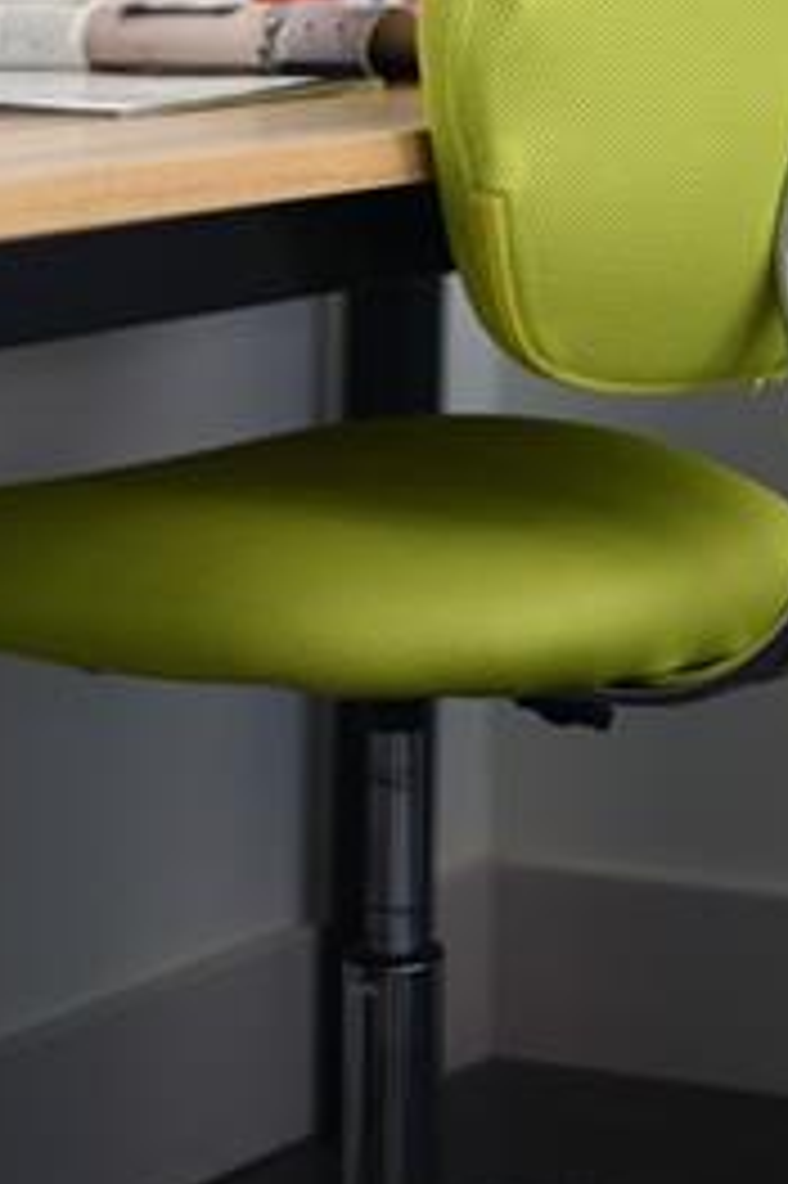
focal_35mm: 146
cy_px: -270
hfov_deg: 9.4
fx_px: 4800
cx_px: 522
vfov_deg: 13.6
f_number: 1.4
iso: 400
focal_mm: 50
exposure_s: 1/80
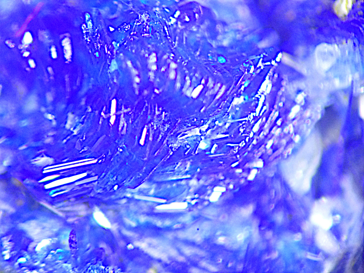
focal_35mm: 100
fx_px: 1052
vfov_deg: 14.8
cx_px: 182
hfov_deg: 19.6
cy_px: 136
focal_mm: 18
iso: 400
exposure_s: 1/40
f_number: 5.7
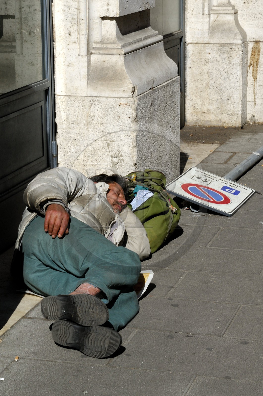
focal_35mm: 105
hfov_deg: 13.0
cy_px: 198
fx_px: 1154
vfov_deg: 19.5
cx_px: 132
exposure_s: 1/100
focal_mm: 70
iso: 200
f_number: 21
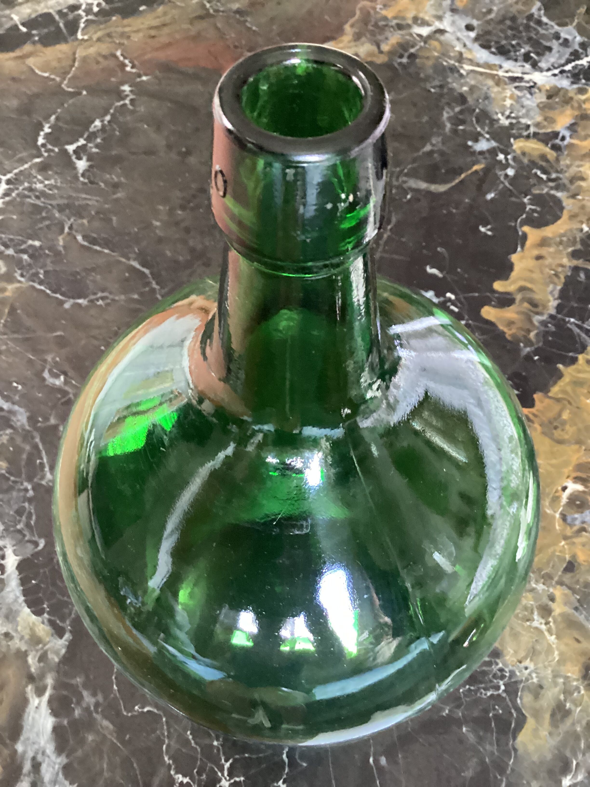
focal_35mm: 31
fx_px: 704
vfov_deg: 58.4
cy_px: 394
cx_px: 295
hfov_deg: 45.4
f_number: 2.4
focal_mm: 3.3
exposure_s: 1/30
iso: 640
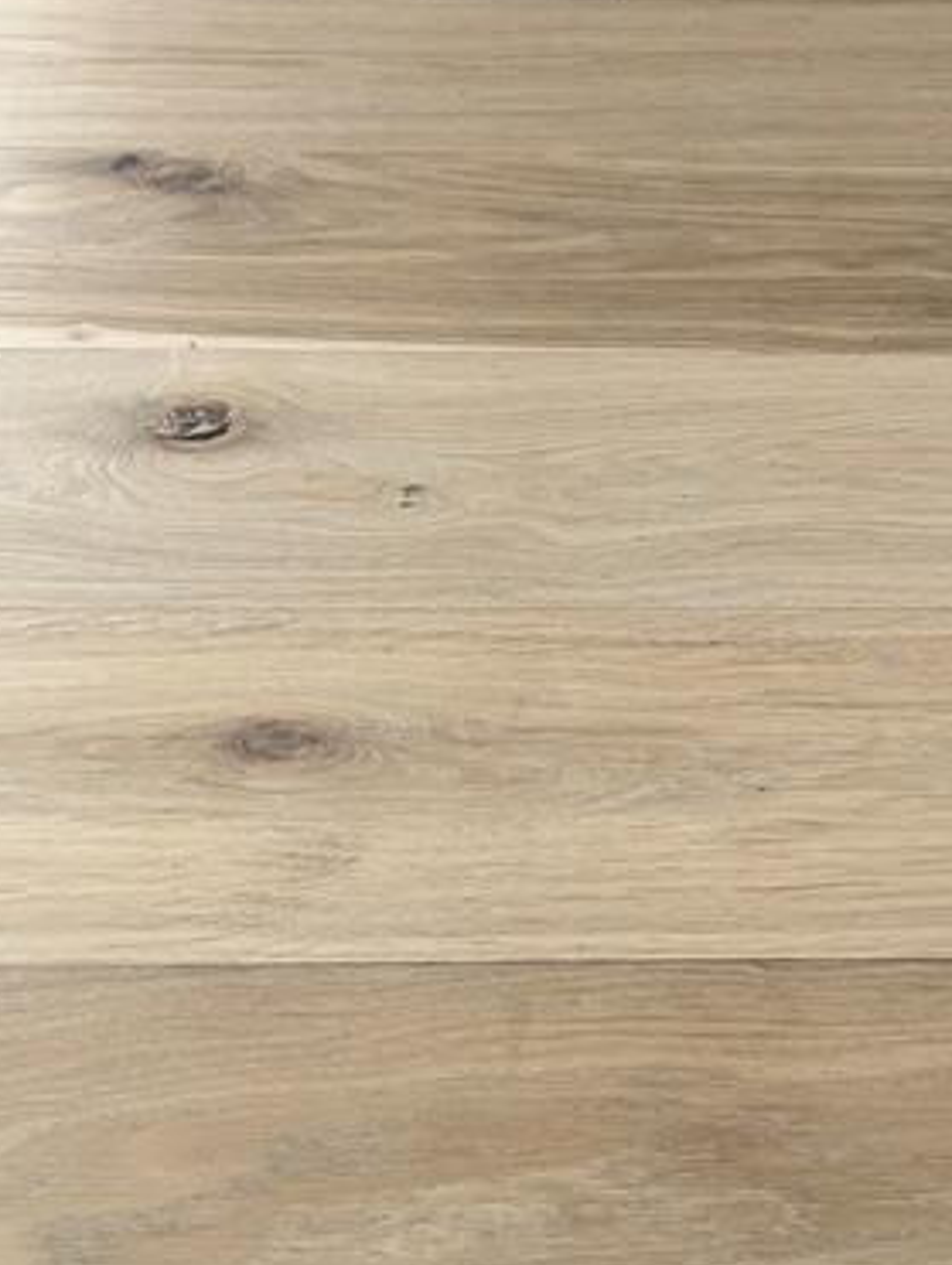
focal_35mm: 42
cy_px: 508
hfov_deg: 33.6
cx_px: 740
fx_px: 1537
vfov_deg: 44.5
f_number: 1.6
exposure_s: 1/649
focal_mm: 5.1
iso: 50
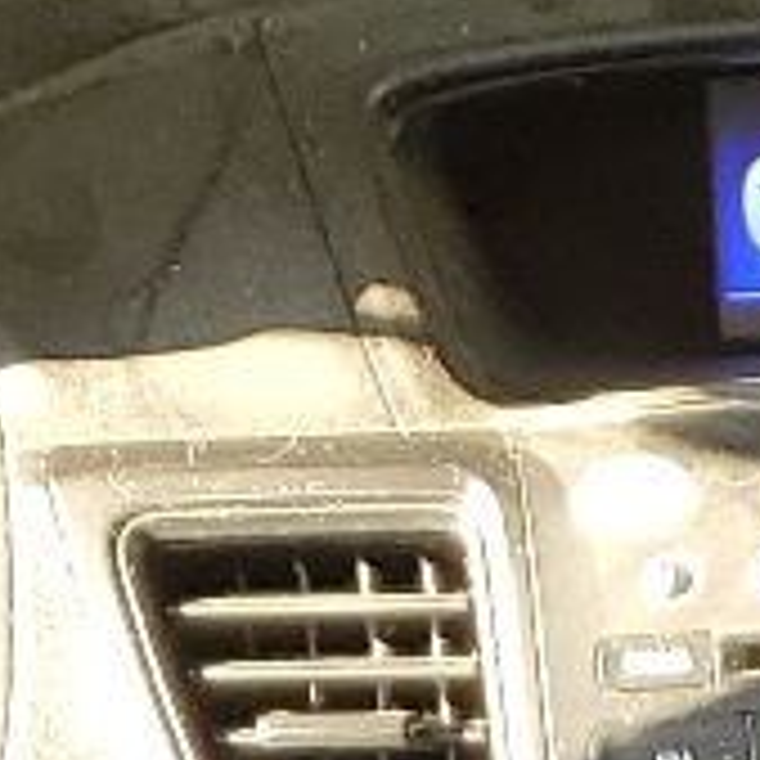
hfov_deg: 7.9
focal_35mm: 218
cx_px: 1043
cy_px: 2464
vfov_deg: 7.0
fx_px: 5415
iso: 50
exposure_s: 1/60.2
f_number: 1.5
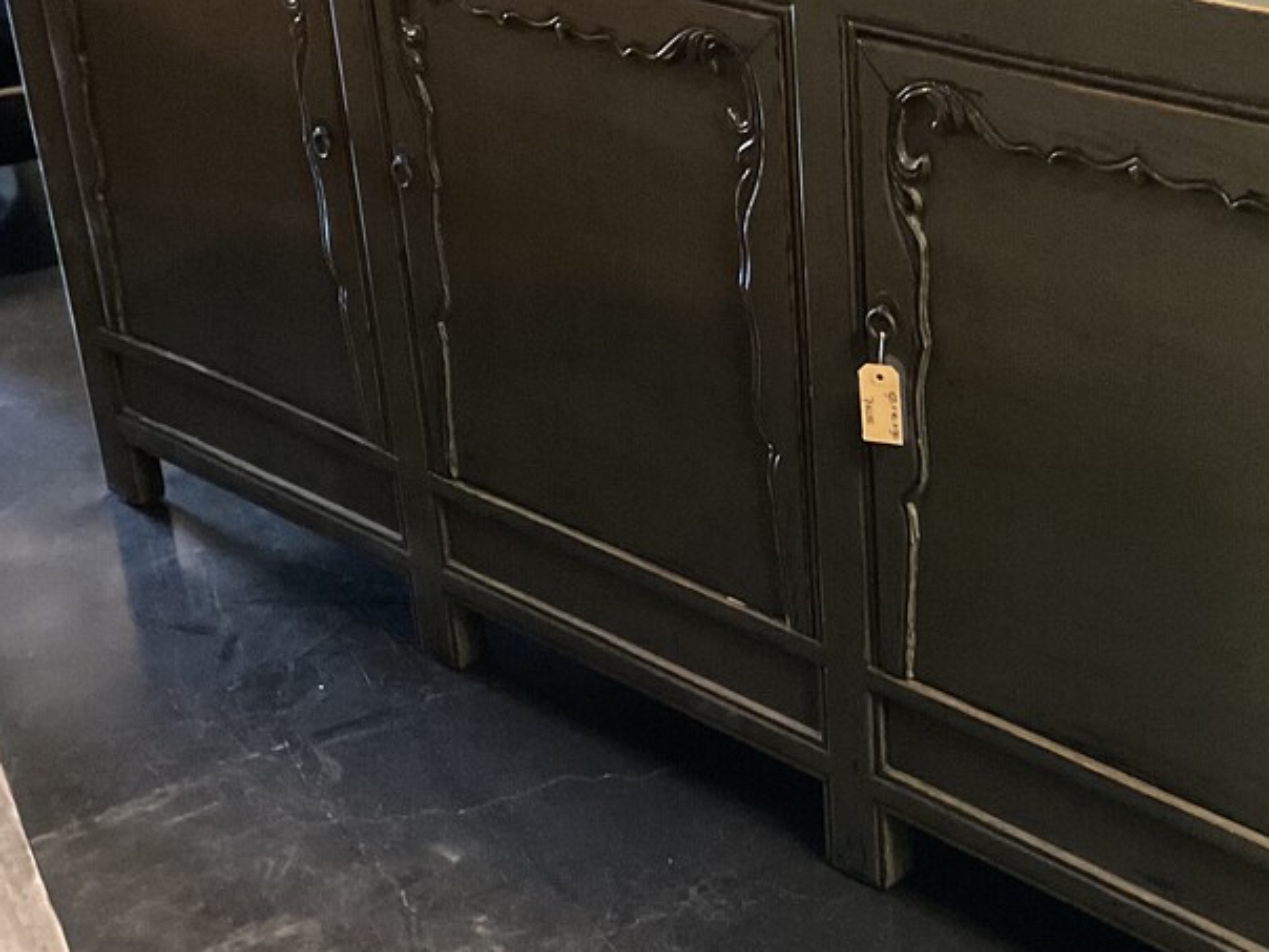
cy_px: 410
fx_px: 2346
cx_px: 877
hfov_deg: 30.0
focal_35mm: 64
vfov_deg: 22.9
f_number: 1.8
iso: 500
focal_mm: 3
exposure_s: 1/25
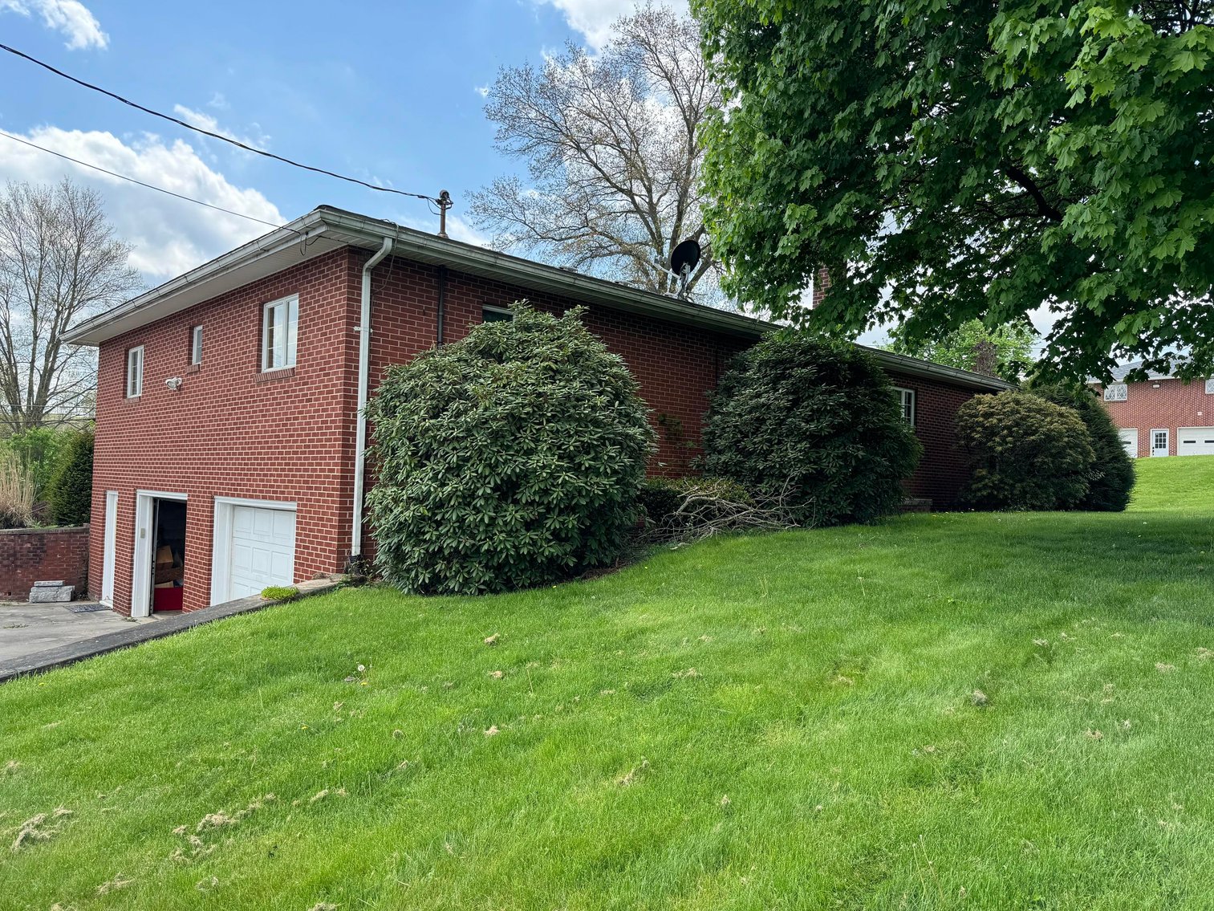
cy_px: 456
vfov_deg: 56.8
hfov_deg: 71.6
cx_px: 607
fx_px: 842
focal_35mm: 24
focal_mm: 6.76
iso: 80
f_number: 1.78
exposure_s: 1/1151
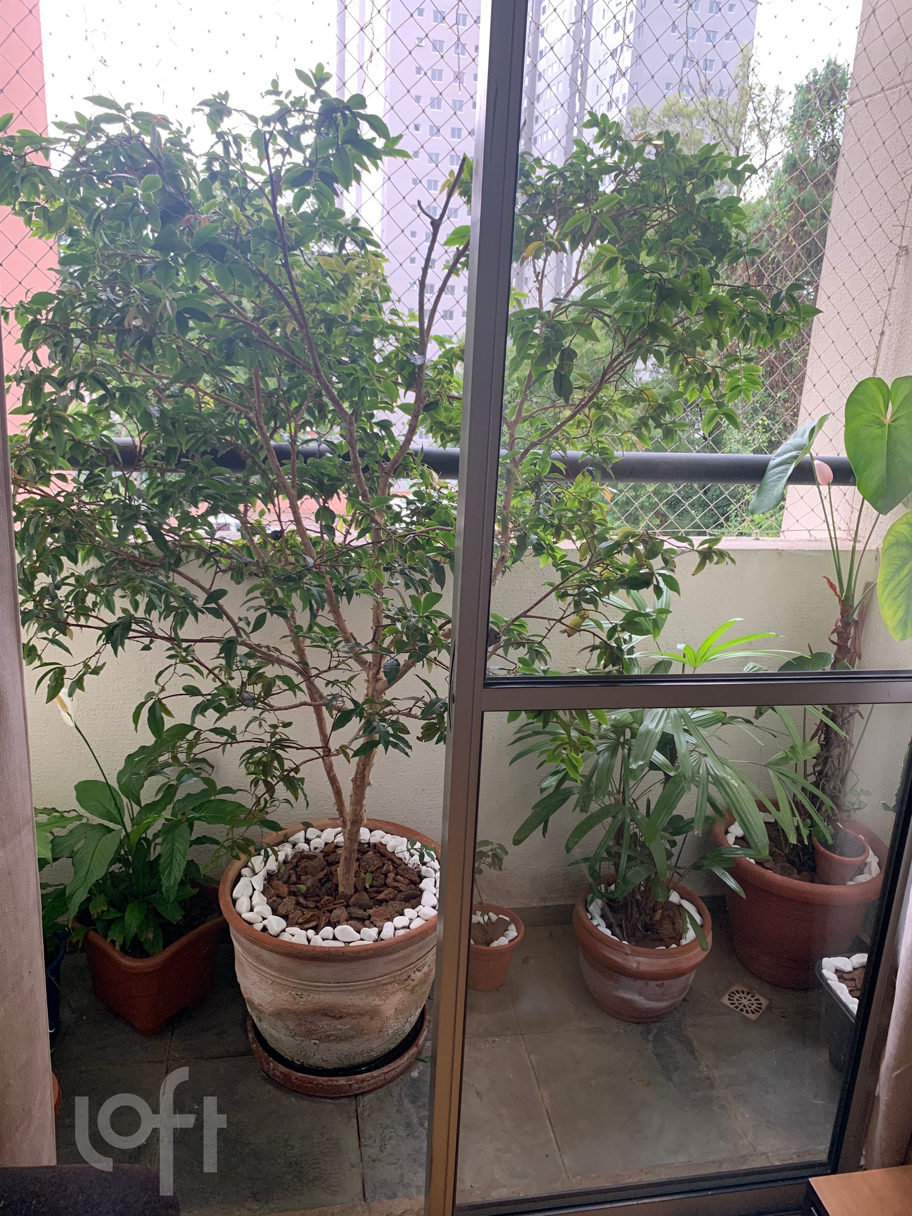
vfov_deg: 67.3
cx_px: 456
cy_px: 608
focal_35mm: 26
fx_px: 913
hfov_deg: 53.1
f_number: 1.8
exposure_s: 1/85
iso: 100
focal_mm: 4.25
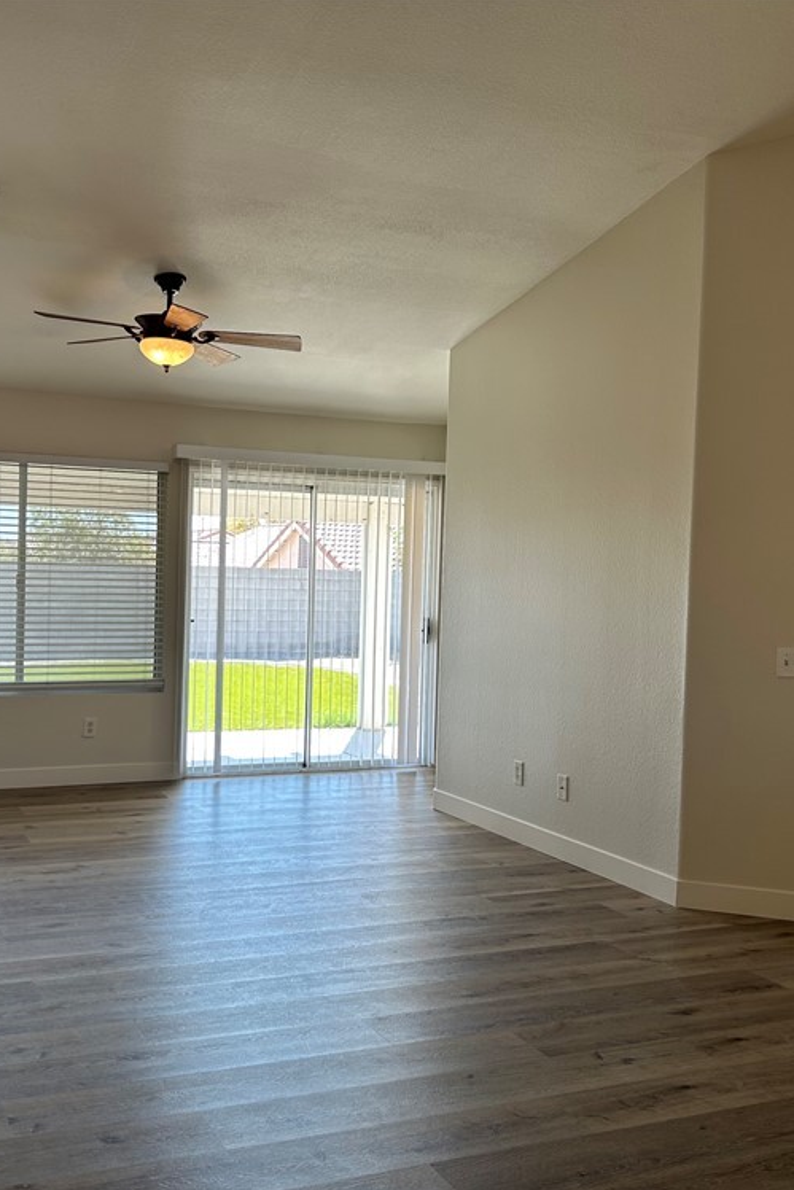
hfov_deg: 35.9
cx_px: 336
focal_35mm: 37
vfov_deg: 51.9
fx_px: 1223
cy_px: 608
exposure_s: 1/224
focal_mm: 5.7
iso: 40
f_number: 1.5
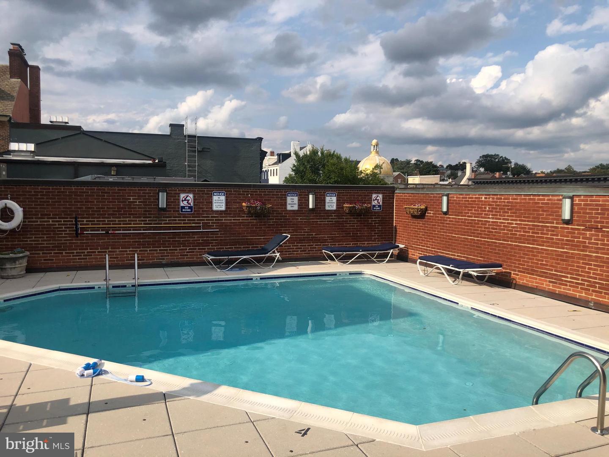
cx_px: 304
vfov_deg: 49.7
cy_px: 228
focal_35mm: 28
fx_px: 493
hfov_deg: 63.4
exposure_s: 1/2525
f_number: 1.8
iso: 25
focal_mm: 3.99
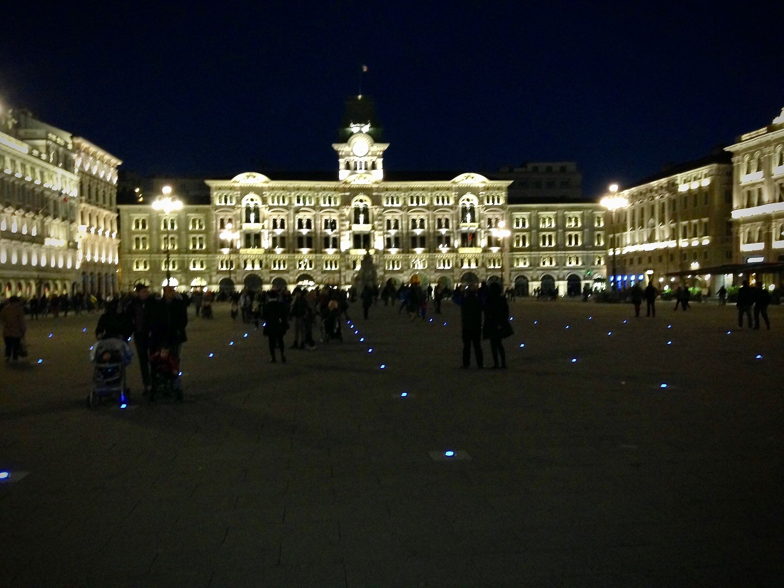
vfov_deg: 42.9
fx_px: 747
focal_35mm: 33
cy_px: 294
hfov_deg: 55.4
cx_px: 392
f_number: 2.4
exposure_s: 1/16
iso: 400
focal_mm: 4.12
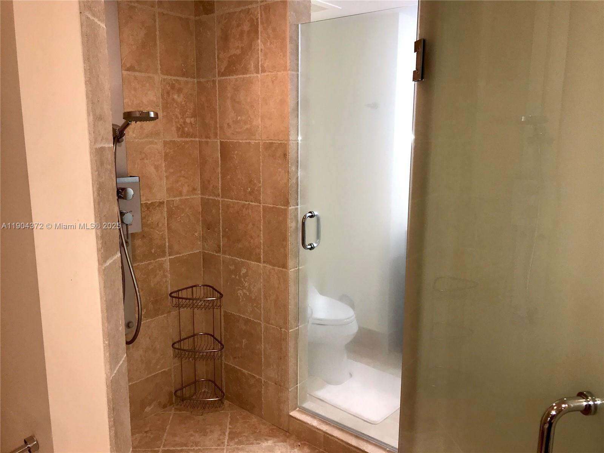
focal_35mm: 28
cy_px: 226
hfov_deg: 63.4
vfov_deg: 49.7
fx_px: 489
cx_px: 302
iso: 25
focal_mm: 3.99
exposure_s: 1/30
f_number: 1.8
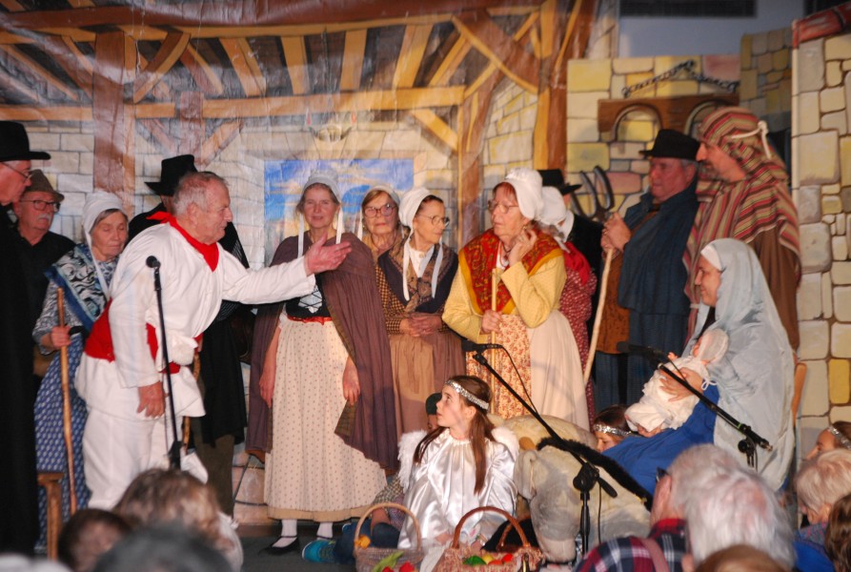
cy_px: 286
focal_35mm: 120
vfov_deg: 11.5
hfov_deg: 17.0
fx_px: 2843
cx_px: 426
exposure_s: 1/60
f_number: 4.5
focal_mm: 80
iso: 800
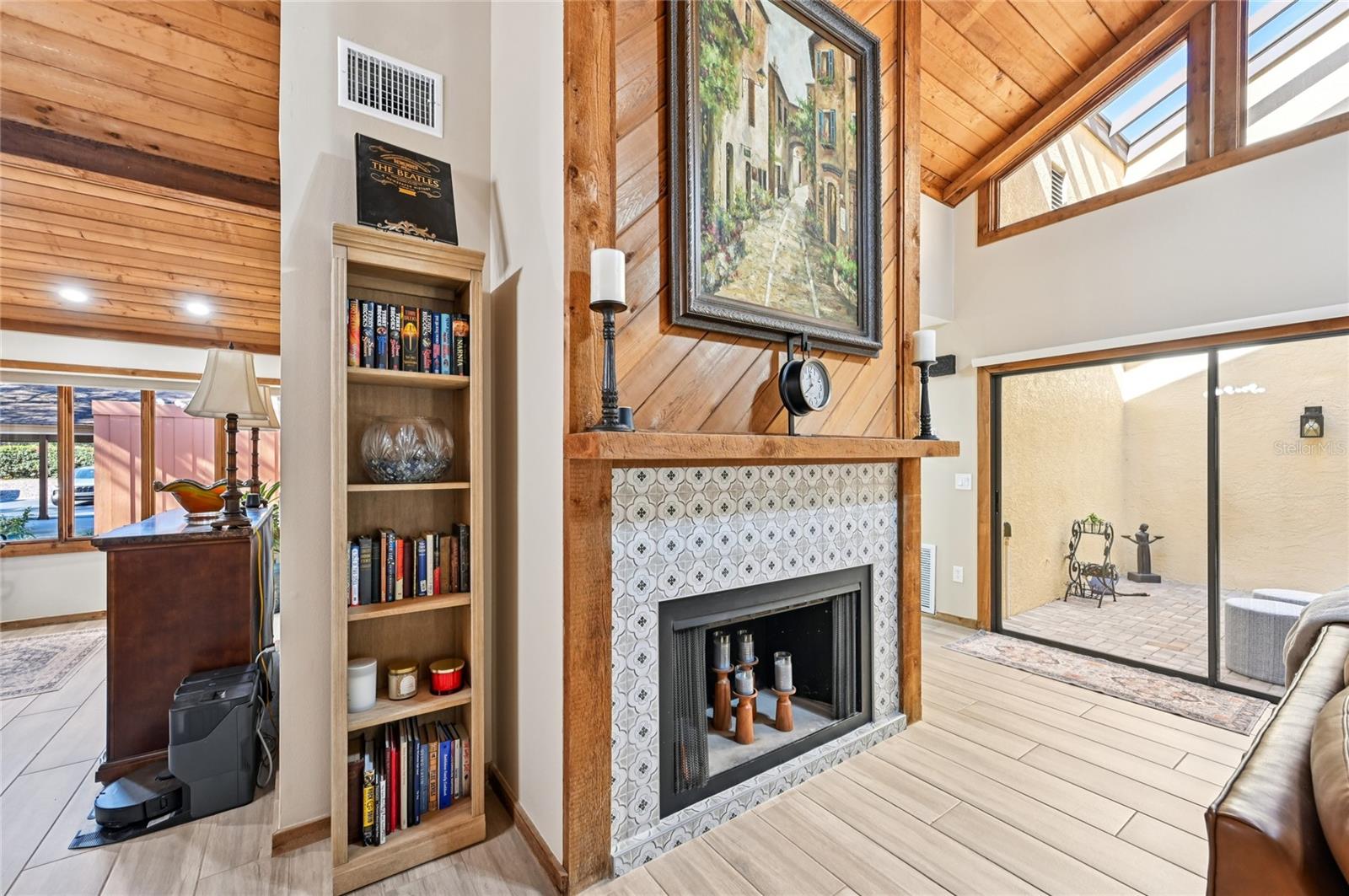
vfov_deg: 81.1
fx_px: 524
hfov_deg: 104.3
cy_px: 448
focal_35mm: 14
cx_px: 674
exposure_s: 1/13
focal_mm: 14
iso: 400
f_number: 7.1
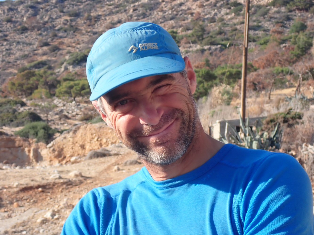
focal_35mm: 100
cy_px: 118
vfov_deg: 14.8
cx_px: 157
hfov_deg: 19.6
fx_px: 907
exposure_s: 1/160
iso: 100
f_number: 6.3
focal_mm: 18
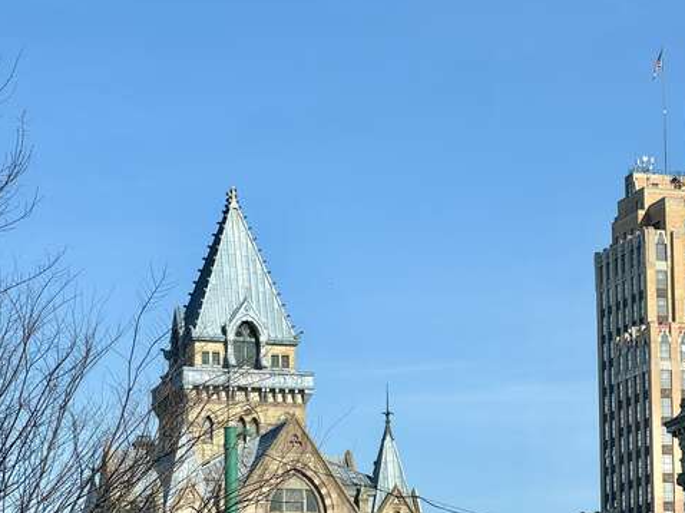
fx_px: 2551
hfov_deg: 15.2
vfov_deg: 11.4
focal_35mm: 129
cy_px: 421
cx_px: 569
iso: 25
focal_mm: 9
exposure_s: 1/649
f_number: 2.8
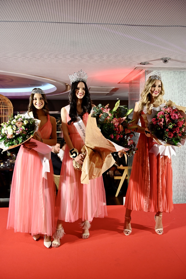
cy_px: 140
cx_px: 93
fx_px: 240
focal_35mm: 31
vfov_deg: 60.3
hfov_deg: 42.3
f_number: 2.8
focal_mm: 31
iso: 1100
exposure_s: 1/200
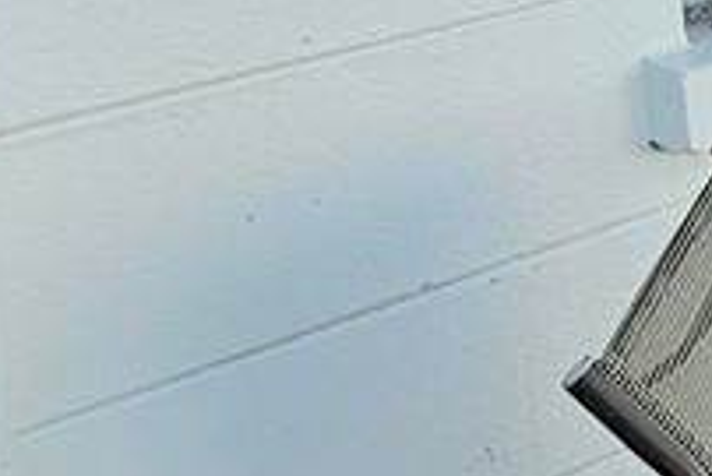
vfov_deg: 12.7
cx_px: 1308
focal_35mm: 107
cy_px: 25
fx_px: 2118
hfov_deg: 16.0
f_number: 2.2
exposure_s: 1/1250
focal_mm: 2.2
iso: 50
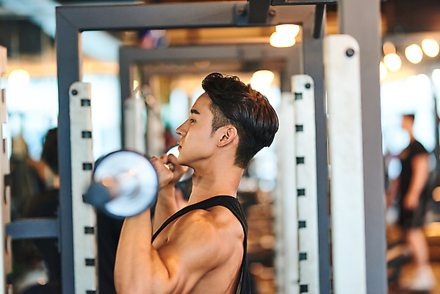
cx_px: 220
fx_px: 1039
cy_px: 147
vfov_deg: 16.1
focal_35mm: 85
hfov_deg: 23.9
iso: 800
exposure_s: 1/400
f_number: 1.6
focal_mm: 85
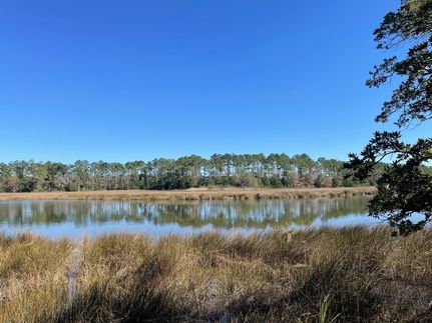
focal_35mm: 26
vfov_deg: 53.0
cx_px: 216
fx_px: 324
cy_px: 162
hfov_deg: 67.3
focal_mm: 4.2
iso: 32
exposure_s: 1/2747
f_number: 1.6
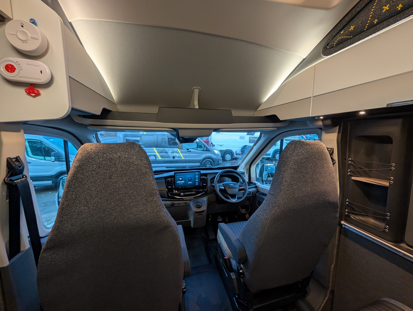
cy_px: 156
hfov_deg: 110.5
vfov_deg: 94.6
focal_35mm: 12
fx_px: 143
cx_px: 206
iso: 119
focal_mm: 2.02
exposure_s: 1/38.7
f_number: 1.7
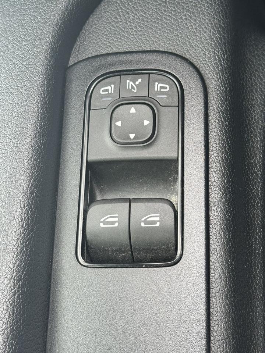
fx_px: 490
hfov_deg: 30.3
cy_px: 176
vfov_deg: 39.7
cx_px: 132
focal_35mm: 48
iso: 100
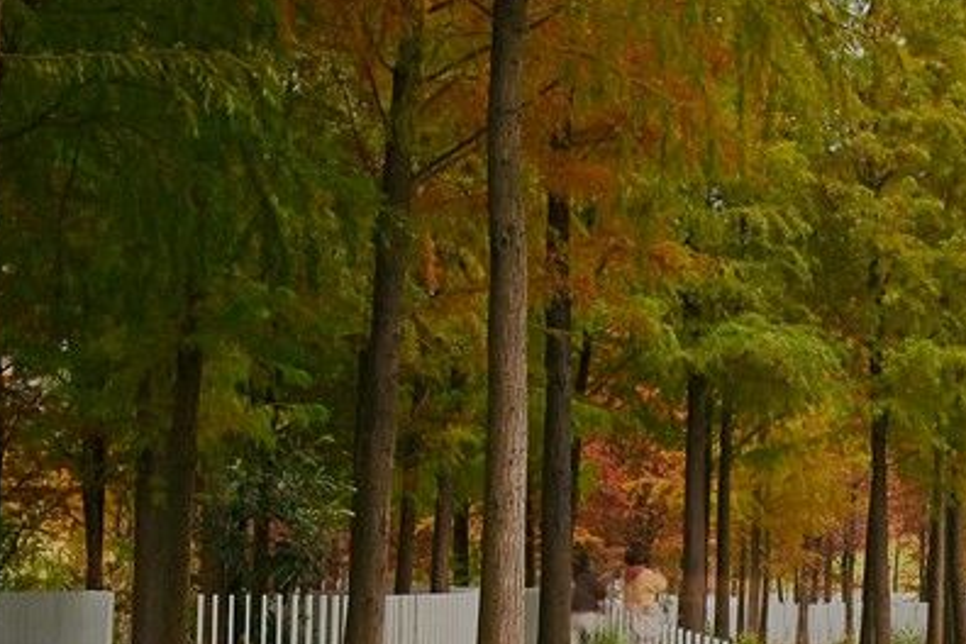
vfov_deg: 13.7
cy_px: 295
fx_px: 2683
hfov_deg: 19.7
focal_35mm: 100
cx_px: 998
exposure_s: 8
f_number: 11
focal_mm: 33
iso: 100
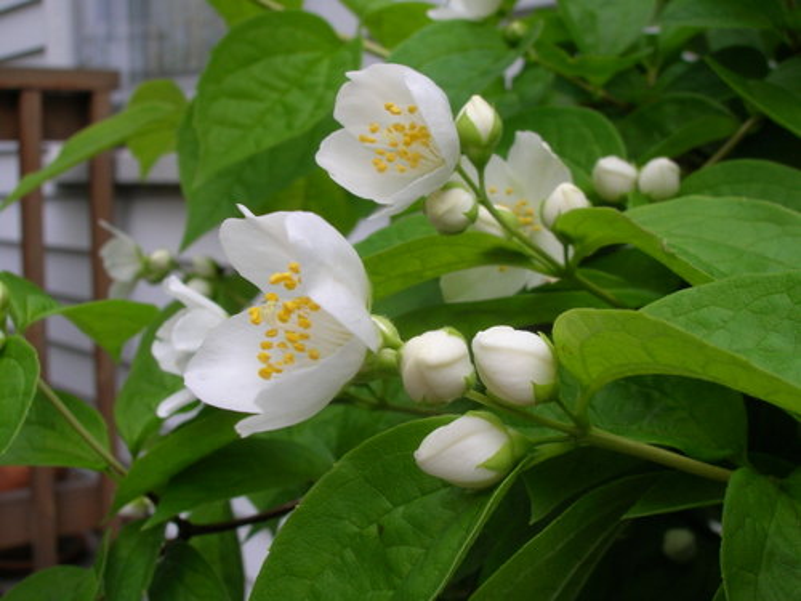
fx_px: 1064
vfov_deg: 31.5
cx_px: 400
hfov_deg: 41.2
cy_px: 300
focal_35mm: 46
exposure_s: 1/117
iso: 50
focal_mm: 7.7
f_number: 5.4
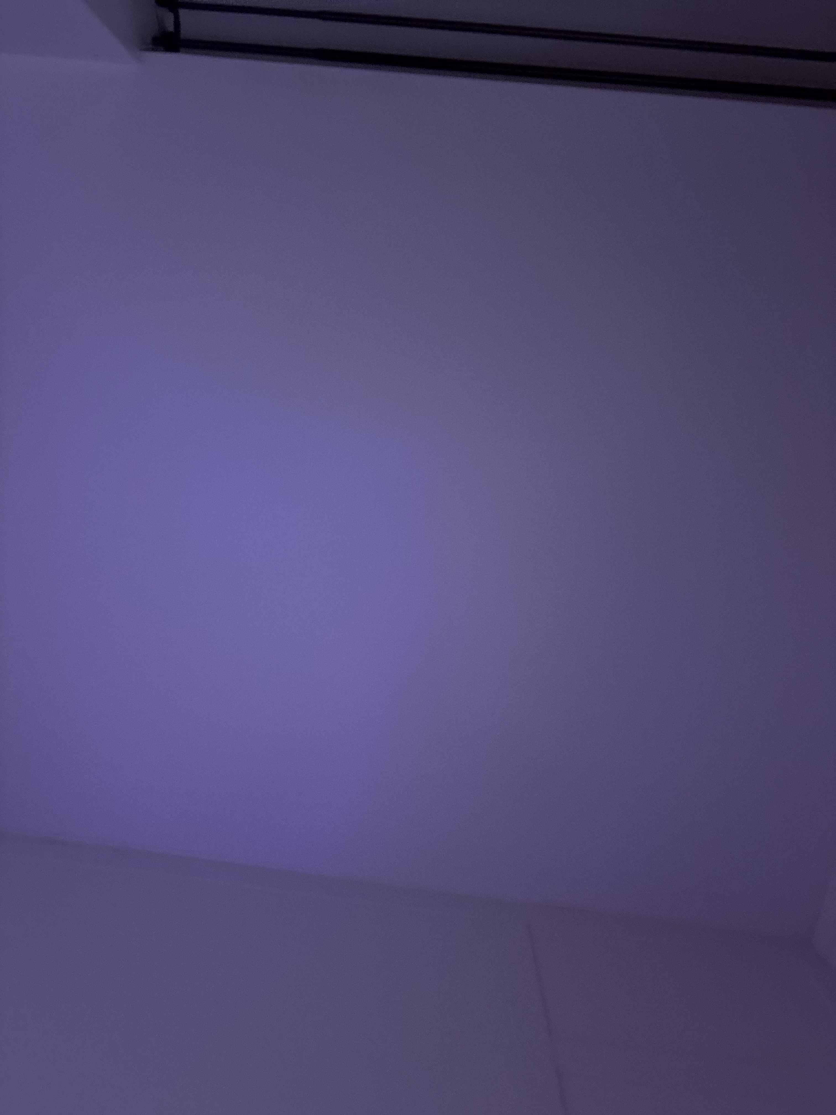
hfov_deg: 53.1
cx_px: 418
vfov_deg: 67.3
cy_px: 558
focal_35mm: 26
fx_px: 837
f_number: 1.6
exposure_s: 1/30
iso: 1000
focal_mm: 5.96
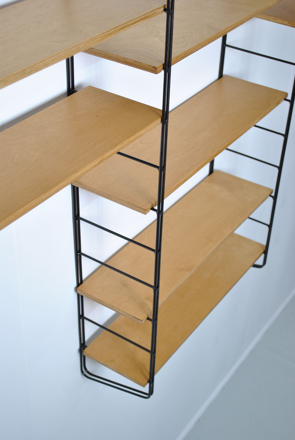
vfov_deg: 36.8
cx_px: 148
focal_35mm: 54
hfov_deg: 25.1
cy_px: 220
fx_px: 662
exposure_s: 1/30
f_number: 5
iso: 400
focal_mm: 36
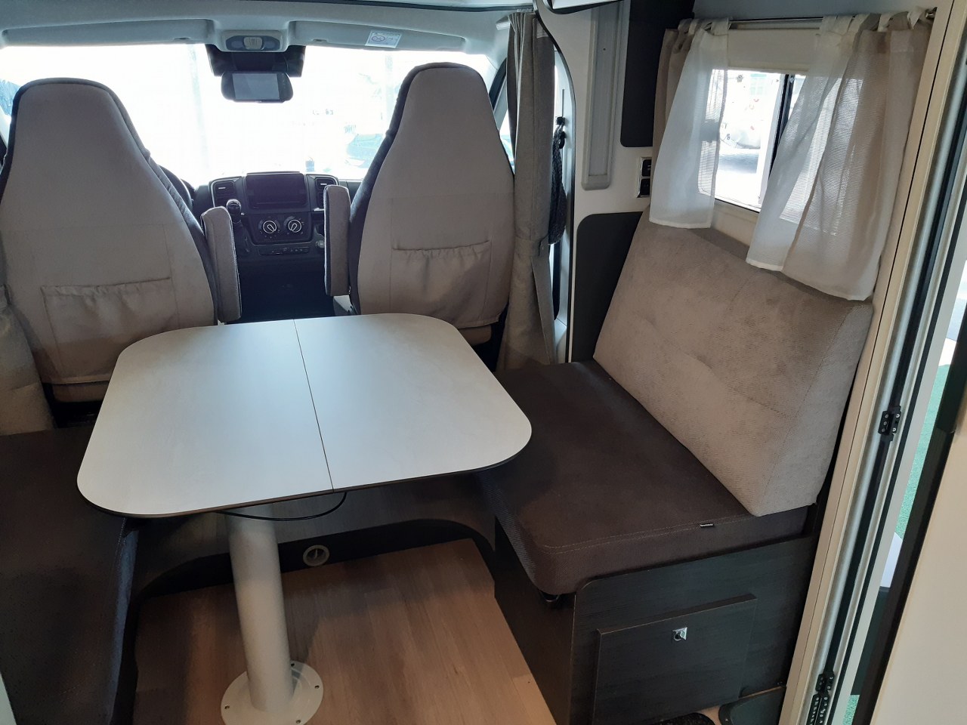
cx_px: 484
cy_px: 362
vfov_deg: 53.1
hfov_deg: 67.3
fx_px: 726
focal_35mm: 26
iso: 250
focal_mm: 3.92
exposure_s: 1/50
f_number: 1.7
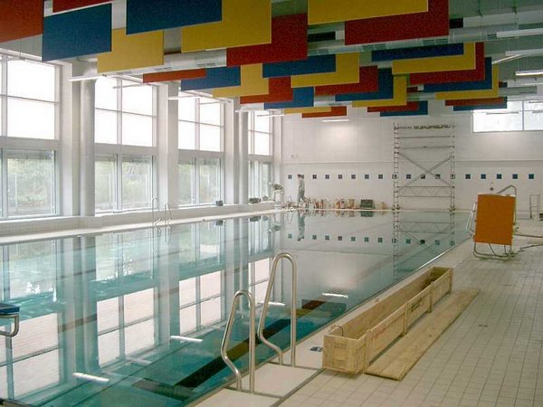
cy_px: 204
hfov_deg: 50.1
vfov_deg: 38.7
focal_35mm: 37
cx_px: 272
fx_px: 580
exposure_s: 1/125
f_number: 2.6
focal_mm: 7.6
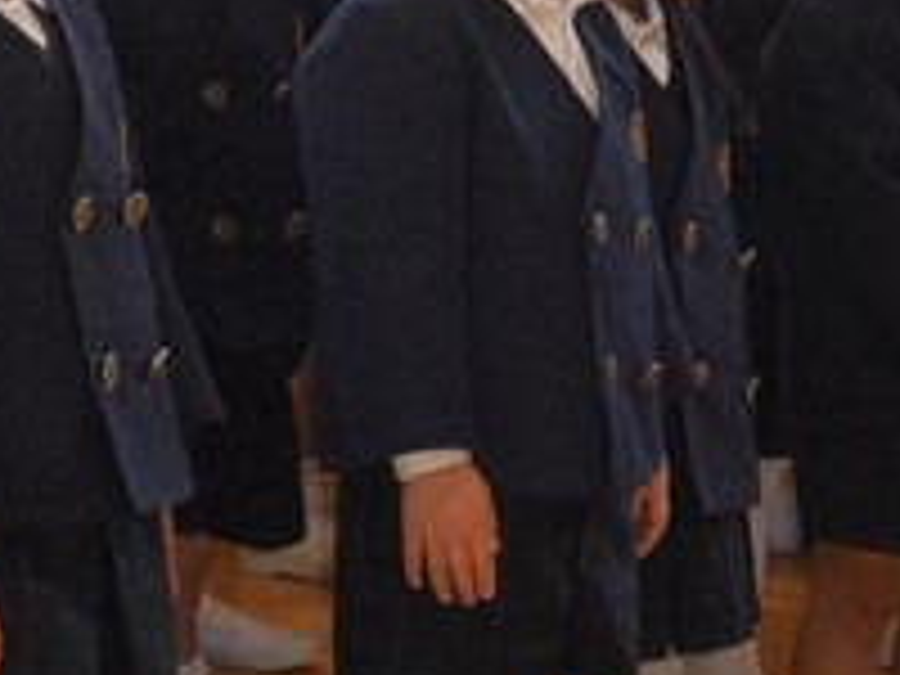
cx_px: -38
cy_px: -32
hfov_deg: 6.6
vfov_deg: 5.0
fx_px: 7774
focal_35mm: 299
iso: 1100
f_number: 5.3
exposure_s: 1/60
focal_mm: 23.4
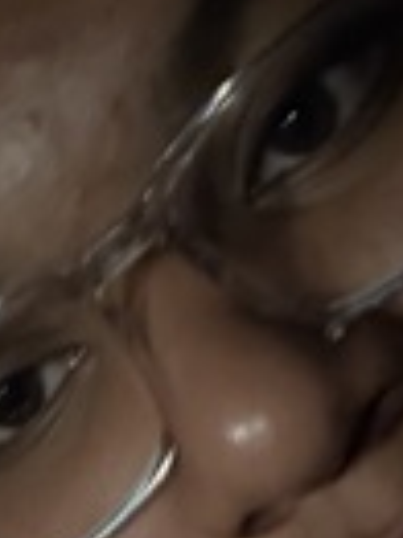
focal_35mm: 88
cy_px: 760
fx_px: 1368
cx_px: 397
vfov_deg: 19.9
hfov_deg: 16.4
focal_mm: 2.69
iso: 1000
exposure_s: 1/17
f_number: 1.9
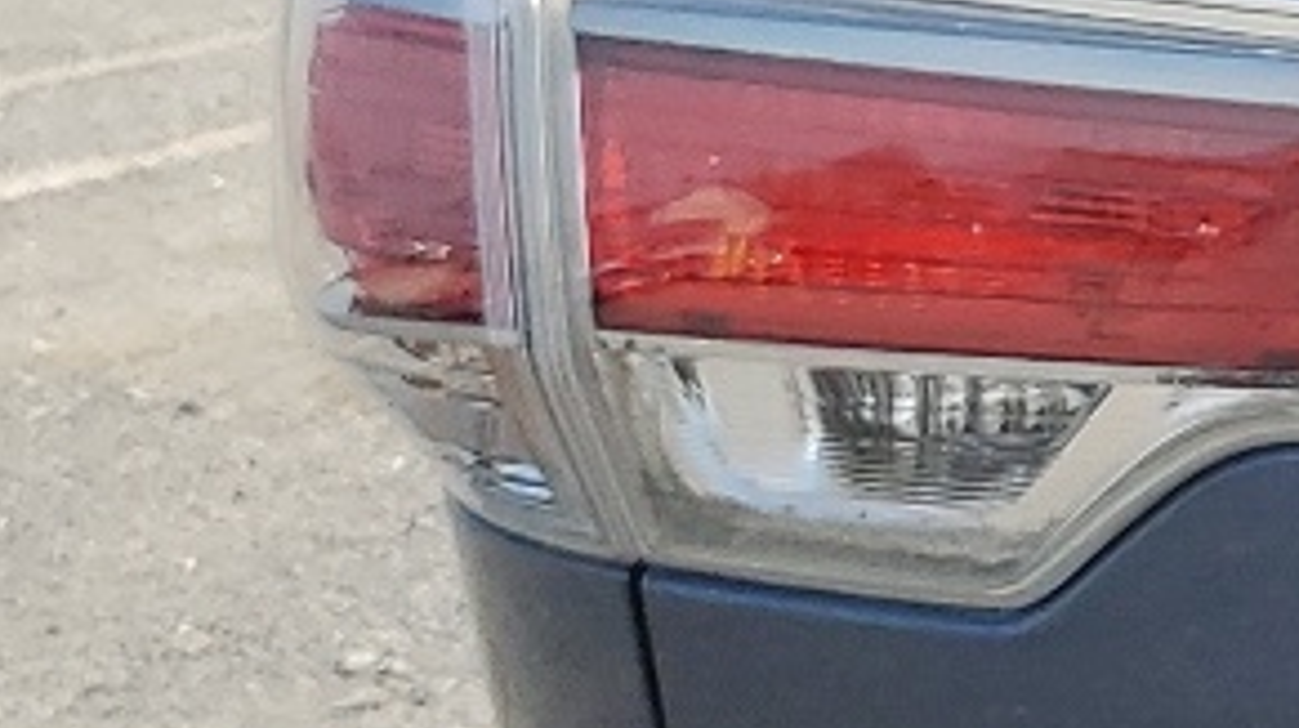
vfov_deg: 7.7
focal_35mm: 156
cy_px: 545
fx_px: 5368
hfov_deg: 11.4
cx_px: 3125
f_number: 1.5
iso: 50
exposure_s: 1/2000
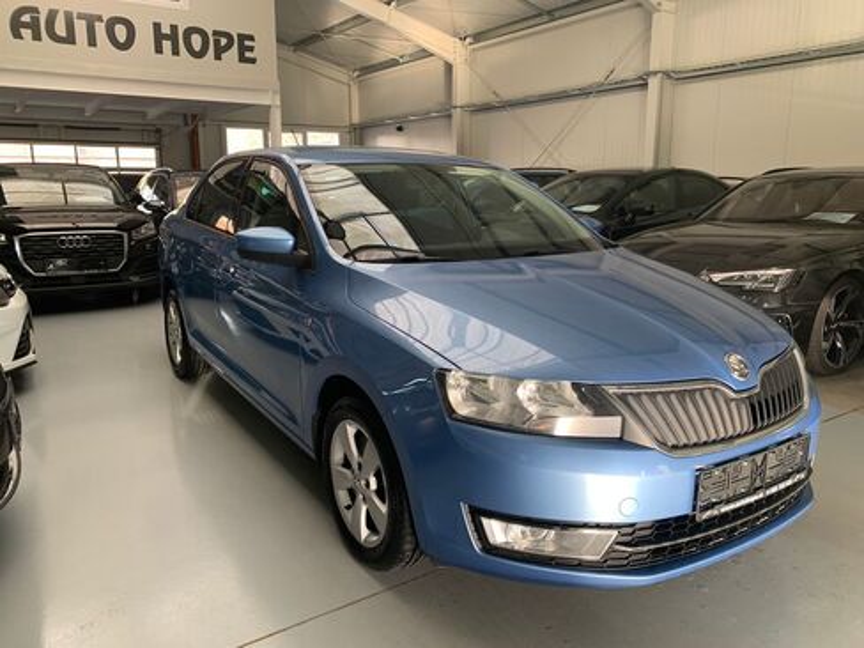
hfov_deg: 67.3
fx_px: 649
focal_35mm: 26
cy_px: 324
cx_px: 432
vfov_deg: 53.1
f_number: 1.8
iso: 100
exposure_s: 1/63
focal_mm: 4.25
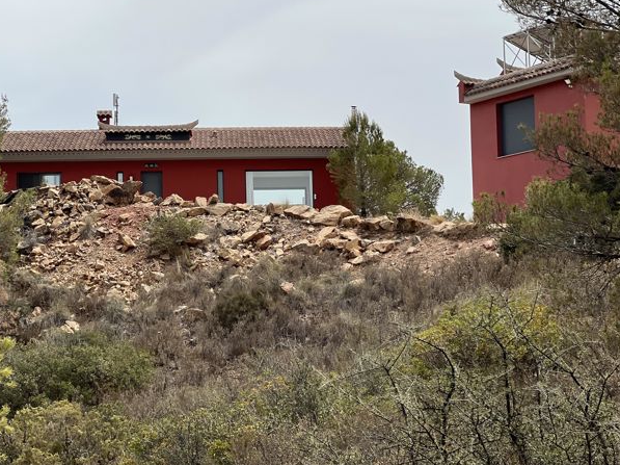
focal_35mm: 91
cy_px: 197
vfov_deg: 16.2
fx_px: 1629
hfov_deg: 21.5
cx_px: 257
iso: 32
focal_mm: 9
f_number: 2.8
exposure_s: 1/1043
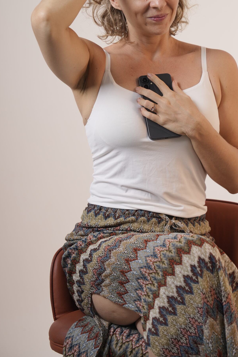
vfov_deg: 26.8
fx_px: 744
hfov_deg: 18.1
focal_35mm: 75
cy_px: 111
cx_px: 157
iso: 200
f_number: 4
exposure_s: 1/160
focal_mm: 53
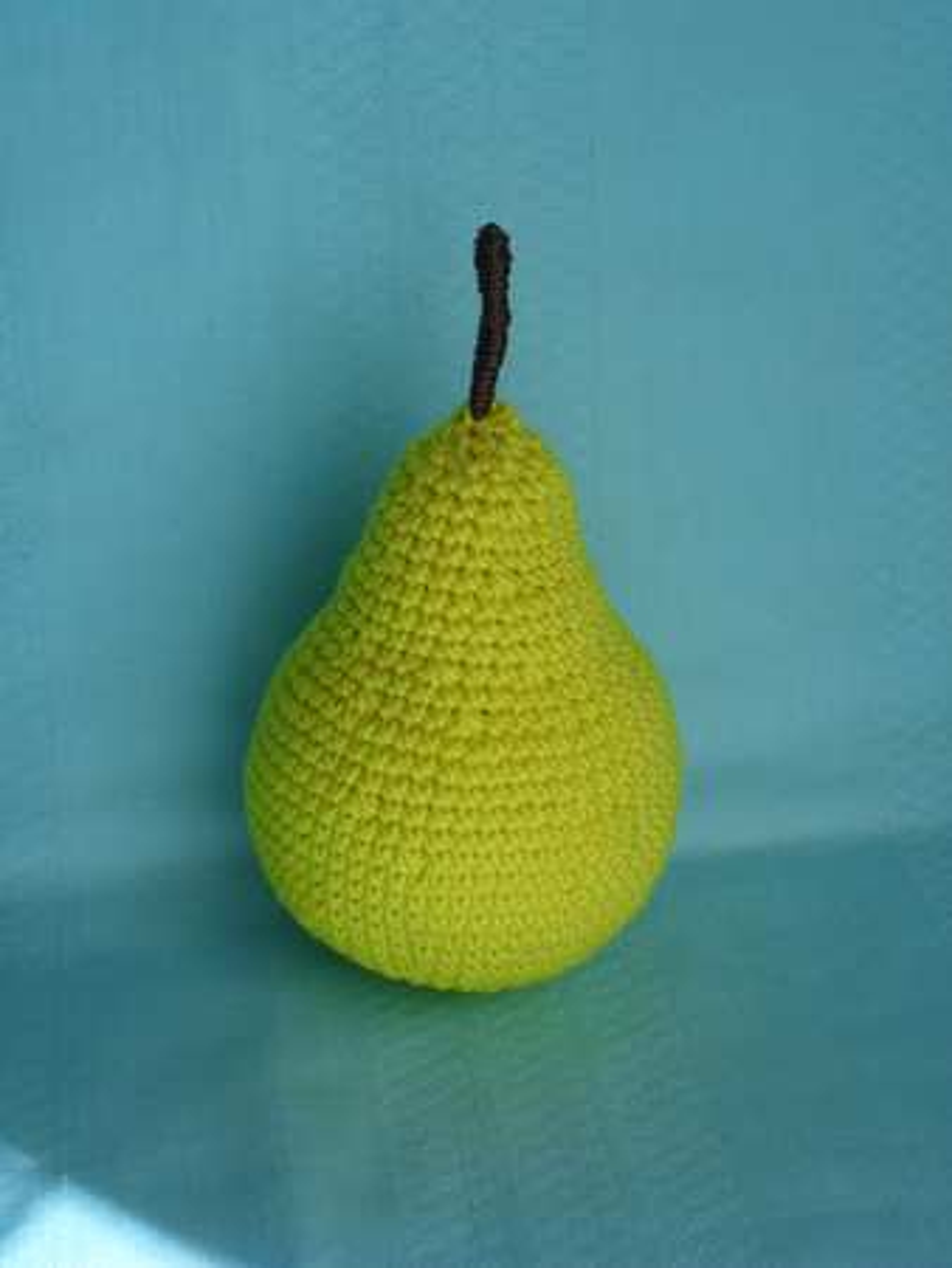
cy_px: 634
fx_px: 2088
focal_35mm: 57
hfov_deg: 25.7
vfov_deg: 33.8
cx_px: 476
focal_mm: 10.1
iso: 100
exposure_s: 1/180
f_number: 4.3
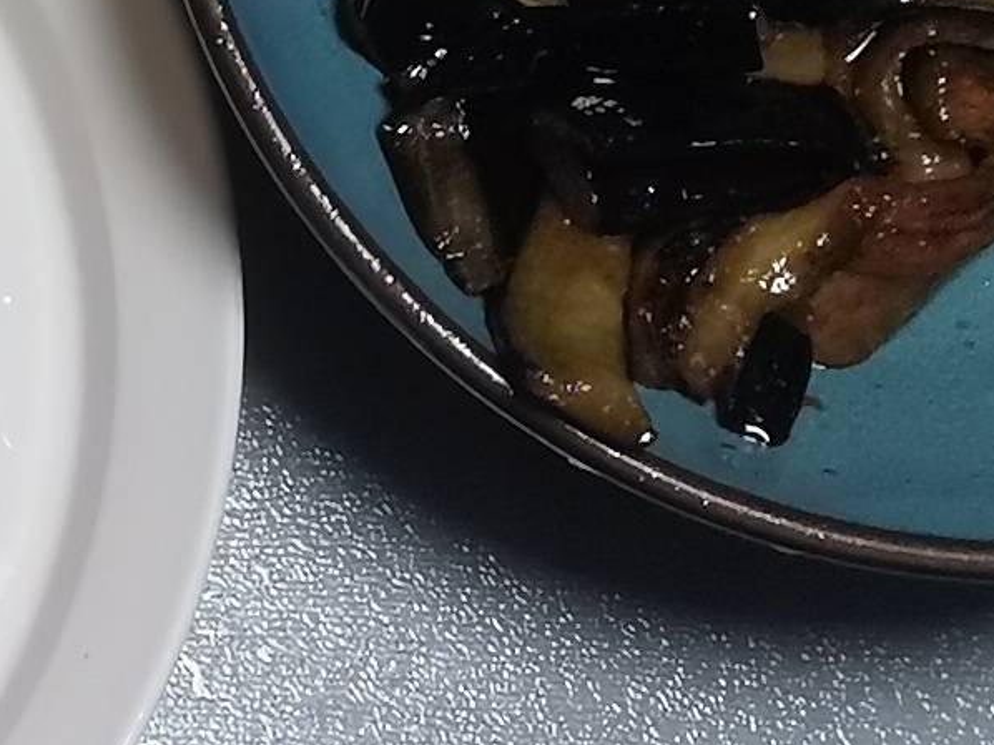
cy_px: 851
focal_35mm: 174
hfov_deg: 10.9
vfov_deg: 8.5
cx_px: -563
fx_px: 4994
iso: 320
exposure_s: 1/50
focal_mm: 4.75
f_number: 1.8
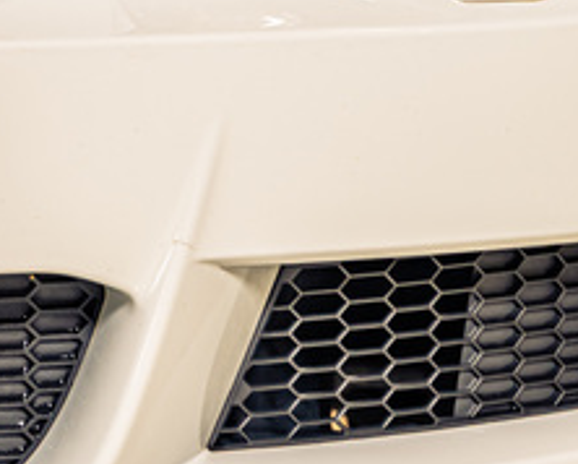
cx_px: -538
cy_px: -248
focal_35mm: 272
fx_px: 4657
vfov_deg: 5.6
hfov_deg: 6.9
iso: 160
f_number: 3.5
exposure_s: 1/160
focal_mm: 63
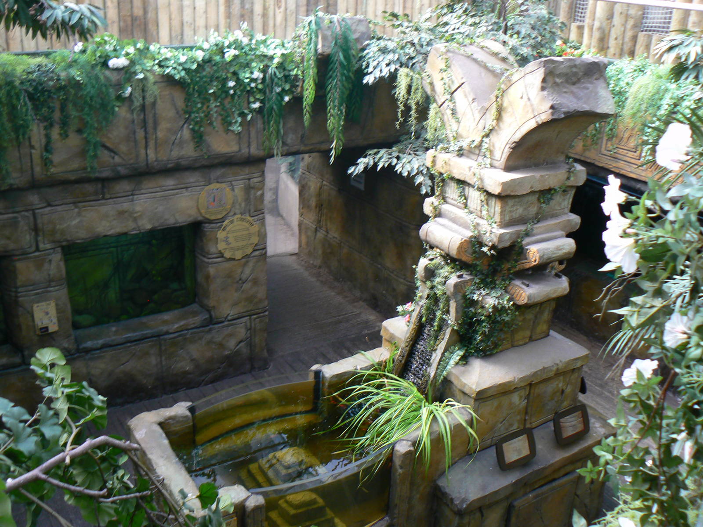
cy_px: 264
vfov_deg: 39.7
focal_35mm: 36
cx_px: 352
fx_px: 731
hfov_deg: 51.4
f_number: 4
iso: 80
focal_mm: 6
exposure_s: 1/50
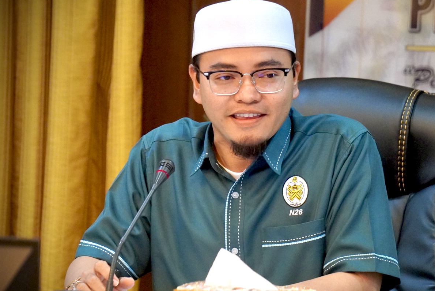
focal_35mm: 259
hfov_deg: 8.0
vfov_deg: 5.3
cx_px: 269
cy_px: 160
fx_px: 3127
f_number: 5.6
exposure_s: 1/125
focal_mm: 127
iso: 6400
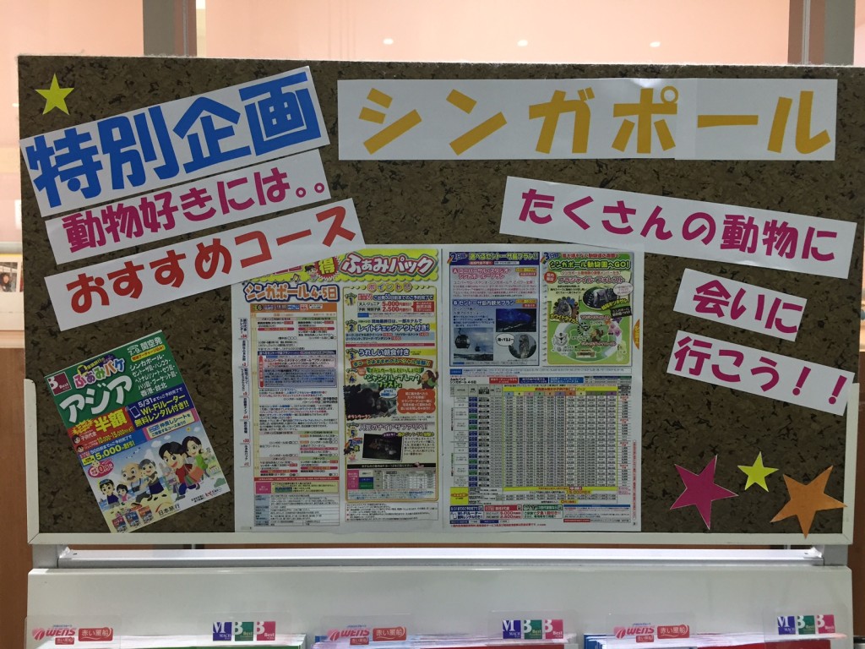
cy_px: 324
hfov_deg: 61.7
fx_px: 725
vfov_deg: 48.2
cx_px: 432
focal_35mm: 29
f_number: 2.2
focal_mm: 4.15
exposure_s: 1/30
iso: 50
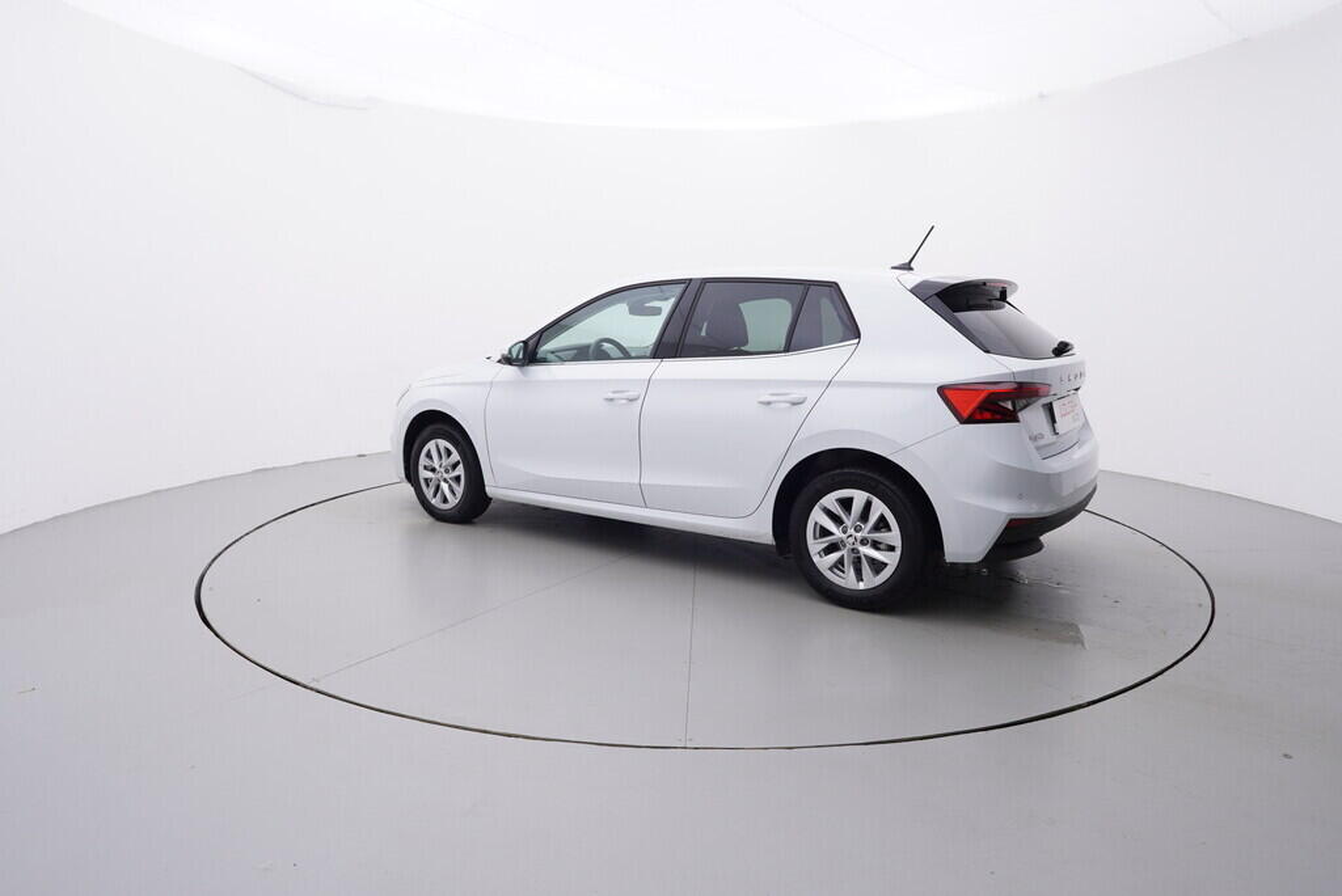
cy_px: 448
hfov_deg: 77.3
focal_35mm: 22
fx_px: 839
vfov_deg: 56.2
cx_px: 671
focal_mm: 15
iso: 200
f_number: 5
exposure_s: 1/80
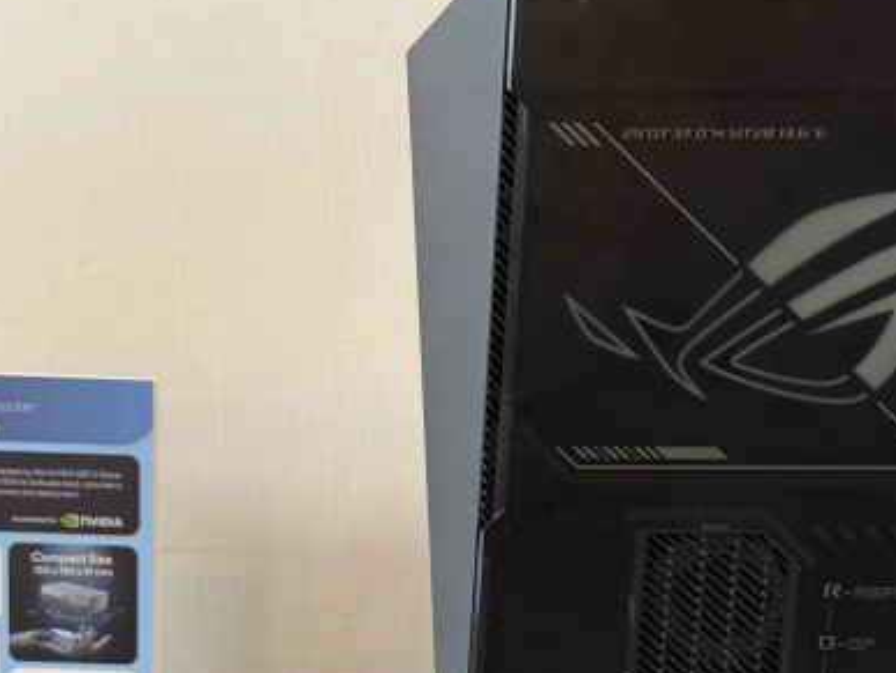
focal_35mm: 83
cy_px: 473
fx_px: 2150
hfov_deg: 23.1
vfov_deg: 17.7
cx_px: 762
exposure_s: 1/60
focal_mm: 6.76
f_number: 1.78
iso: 250
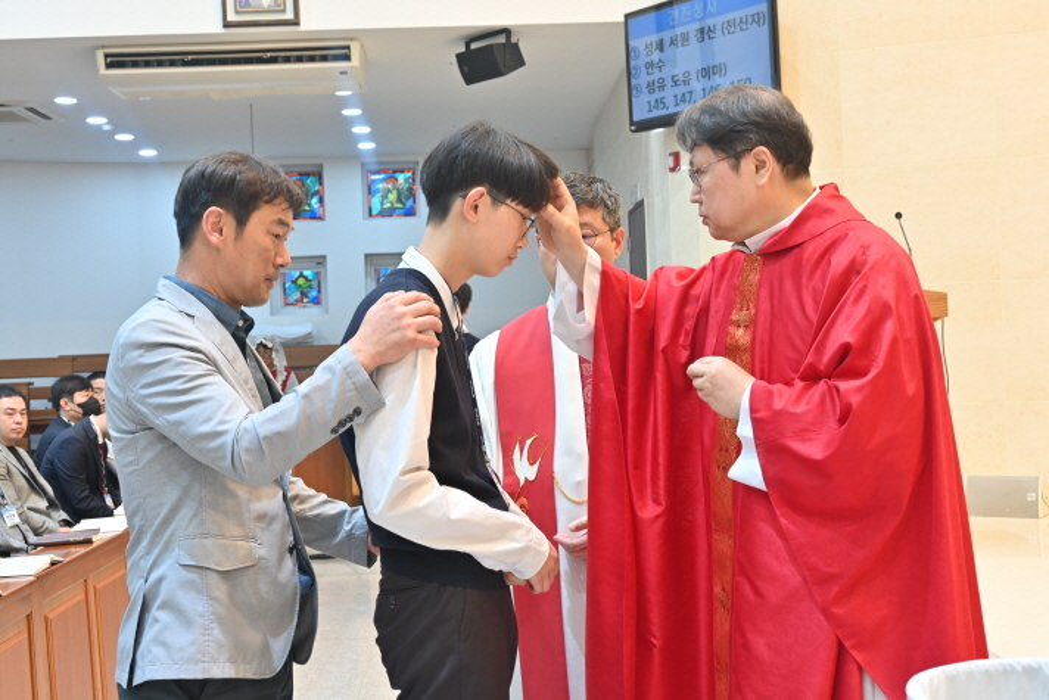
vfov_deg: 29.3
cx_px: 524
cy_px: 350
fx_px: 1341
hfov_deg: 42.7
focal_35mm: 46
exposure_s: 1/30
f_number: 8
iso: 800
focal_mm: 46
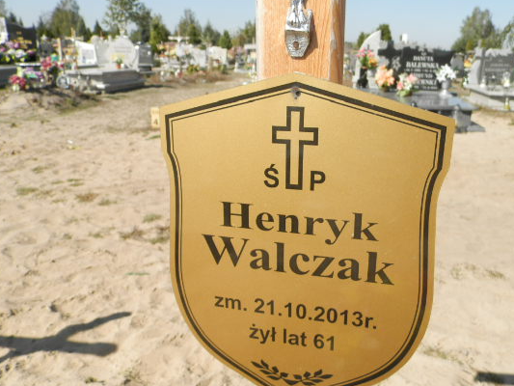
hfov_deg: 59.7
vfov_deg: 46.7
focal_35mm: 30
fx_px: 446
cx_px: 294
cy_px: 217
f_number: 3.1
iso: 80
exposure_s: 1/1250
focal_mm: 4.5
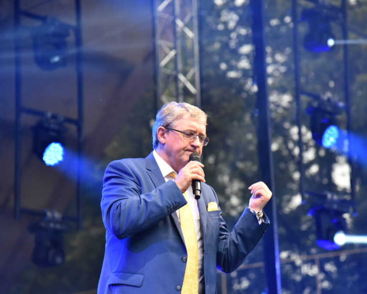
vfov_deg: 11.4
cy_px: 148
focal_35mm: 136
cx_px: 206
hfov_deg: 14.2
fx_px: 1478
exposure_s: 1/500
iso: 2500
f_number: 4
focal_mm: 120
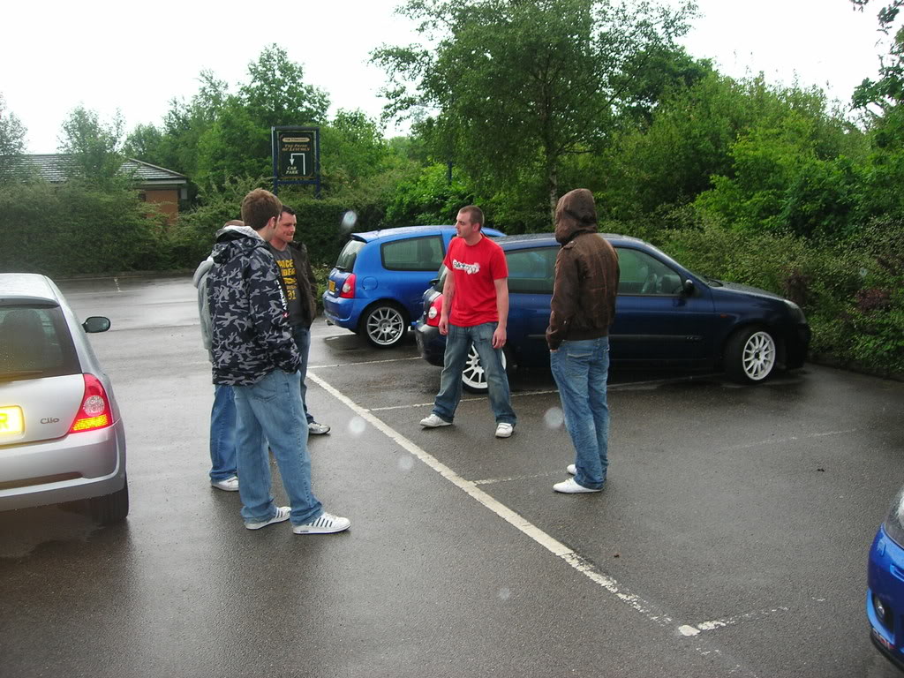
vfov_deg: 37.7
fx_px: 992
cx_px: 452
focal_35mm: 38
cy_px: 339
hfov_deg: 49.0
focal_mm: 7.8
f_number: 2.8
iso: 64
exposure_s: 1/30
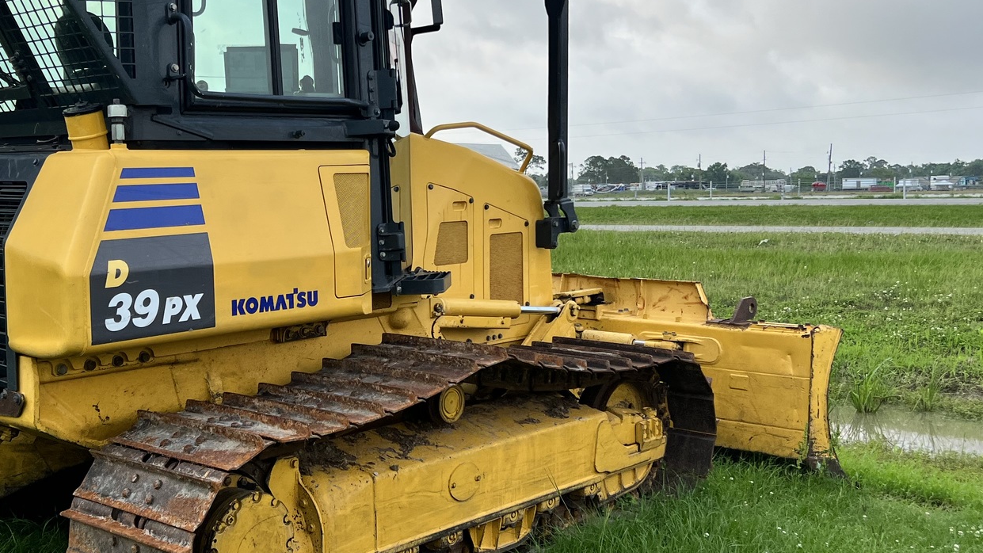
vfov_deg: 25.9
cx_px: 341
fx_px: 1199
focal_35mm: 46
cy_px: 234
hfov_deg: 44.0
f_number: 1.5
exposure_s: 1/2008
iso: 50
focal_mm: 5.7
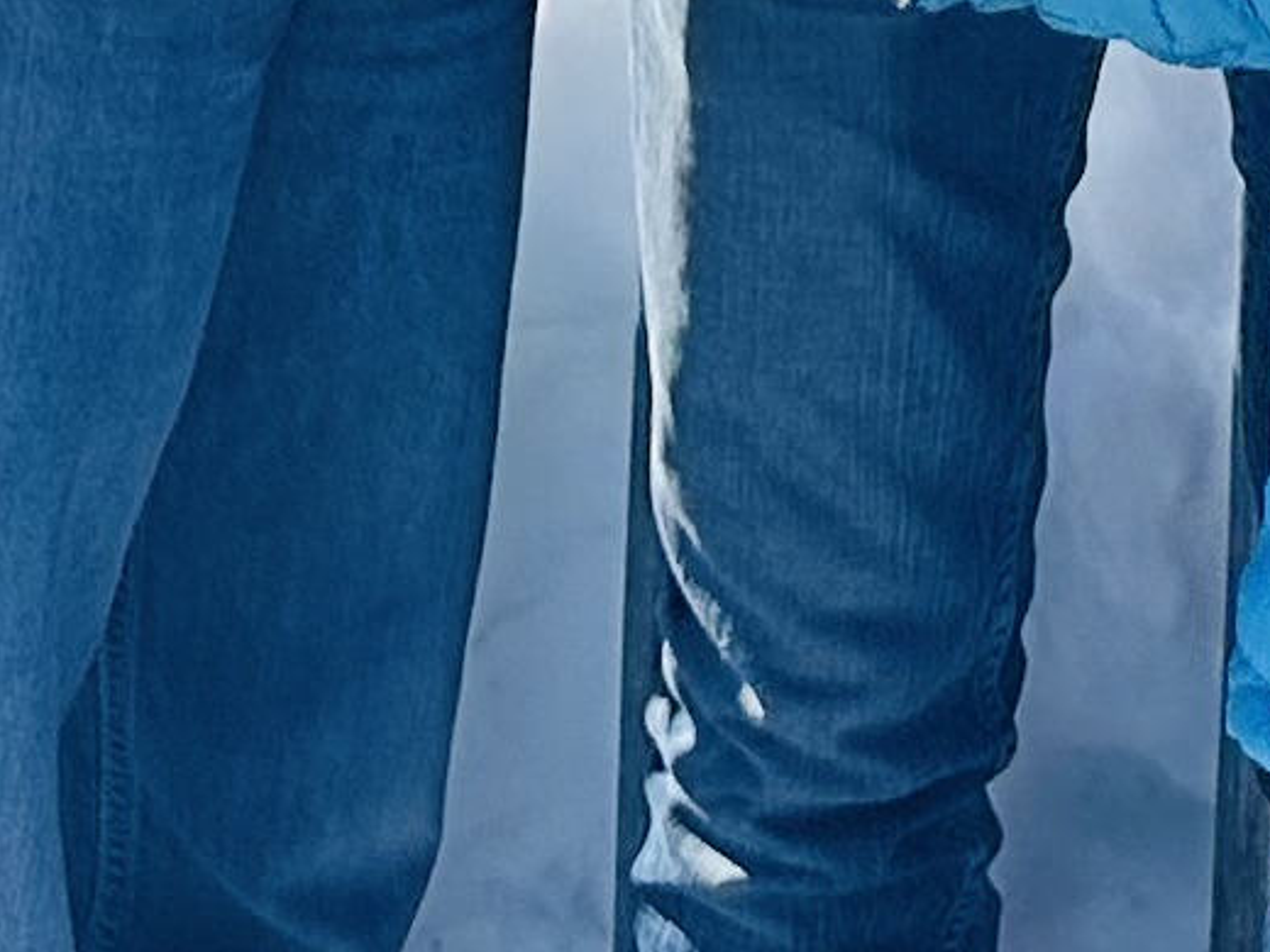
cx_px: 838
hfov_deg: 10.6
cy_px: -2111
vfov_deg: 7.0
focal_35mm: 186
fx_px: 6824
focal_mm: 6.86
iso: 80
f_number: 1.78
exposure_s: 1/6623
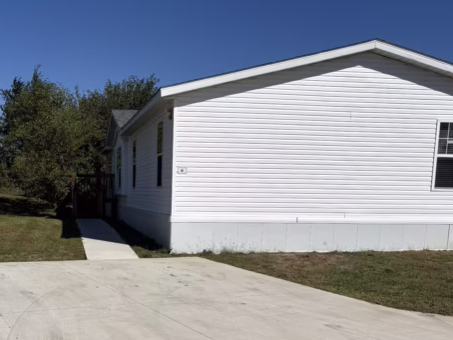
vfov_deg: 32.1
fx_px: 575
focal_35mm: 44
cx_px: 132
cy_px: 265
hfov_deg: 42.1
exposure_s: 1/10989
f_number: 1.6
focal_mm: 5.96
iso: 50
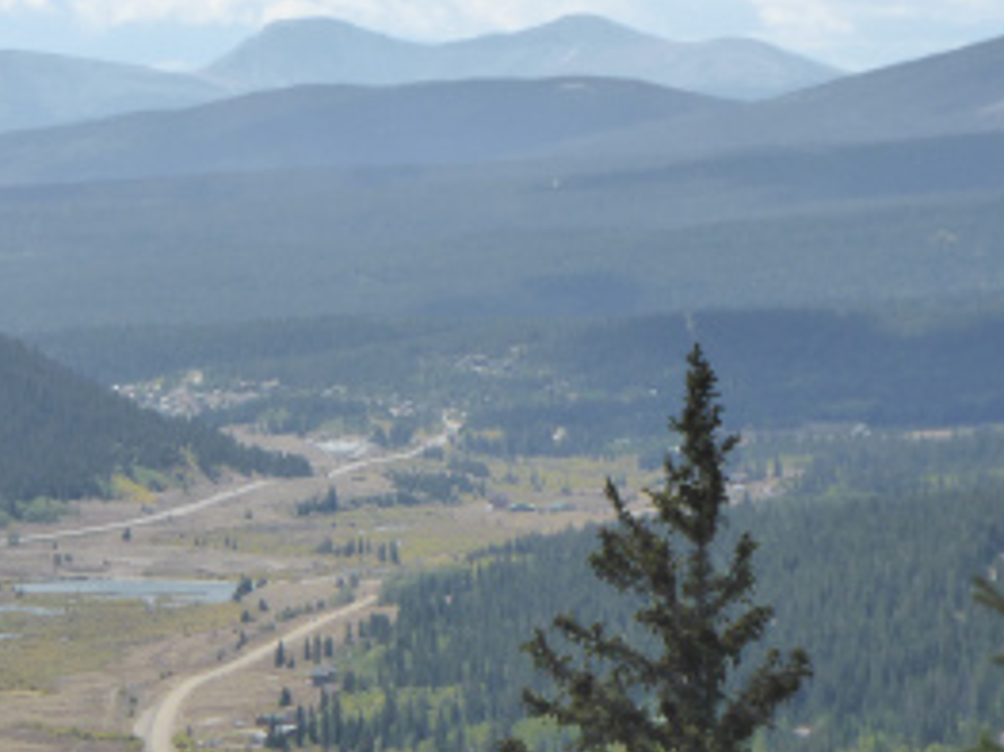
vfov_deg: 5.2
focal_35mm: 287
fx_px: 8320
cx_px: 424
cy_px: 483
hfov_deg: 6.9
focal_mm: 24.4
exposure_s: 1/640
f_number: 5.4
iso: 200
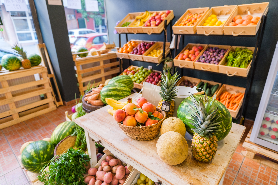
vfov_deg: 61.9
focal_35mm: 20
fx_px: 154
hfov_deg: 84.0
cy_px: 92
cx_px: 139
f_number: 1.6
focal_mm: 13
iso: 200
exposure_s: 1/100
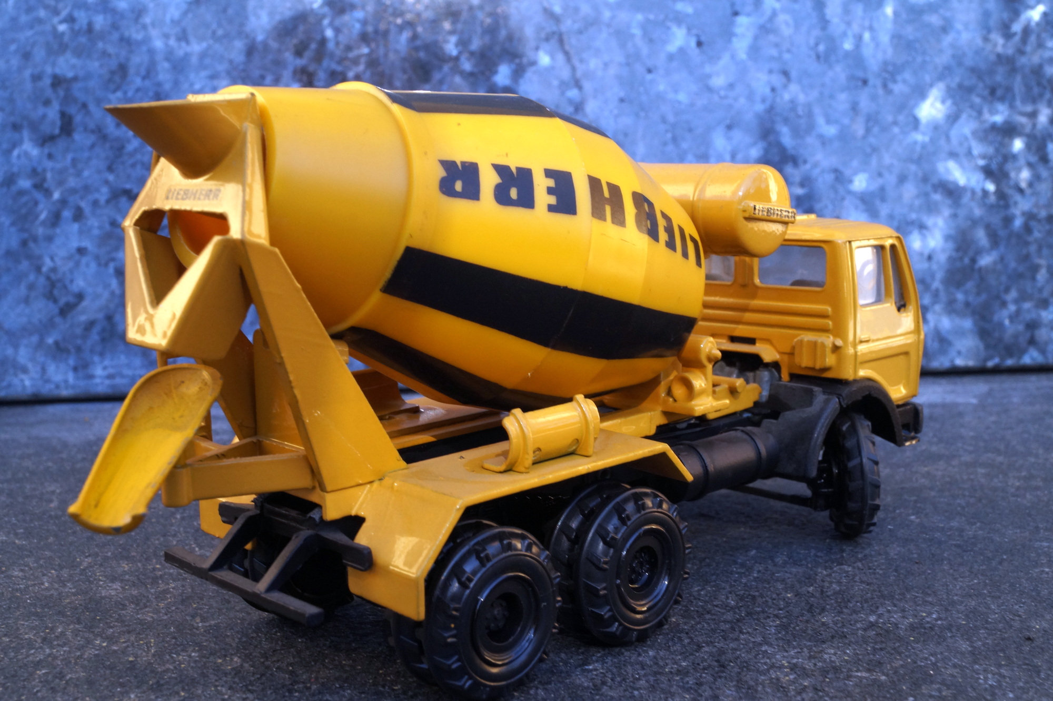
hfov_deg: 46.4
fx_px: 1228
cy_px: 350
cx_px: 526
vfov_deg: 31.9
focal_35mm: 42
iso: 500
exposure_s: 1/60
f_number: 18
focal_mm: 28
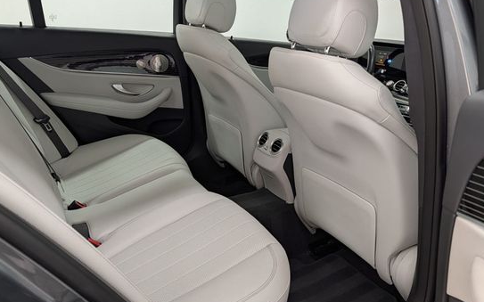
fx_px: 396
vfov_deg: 41.8
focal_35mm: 30
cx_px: 267
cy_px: 144
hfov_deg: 62.8
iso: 195
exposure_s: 1/120
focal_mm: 6.9
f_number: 1.68
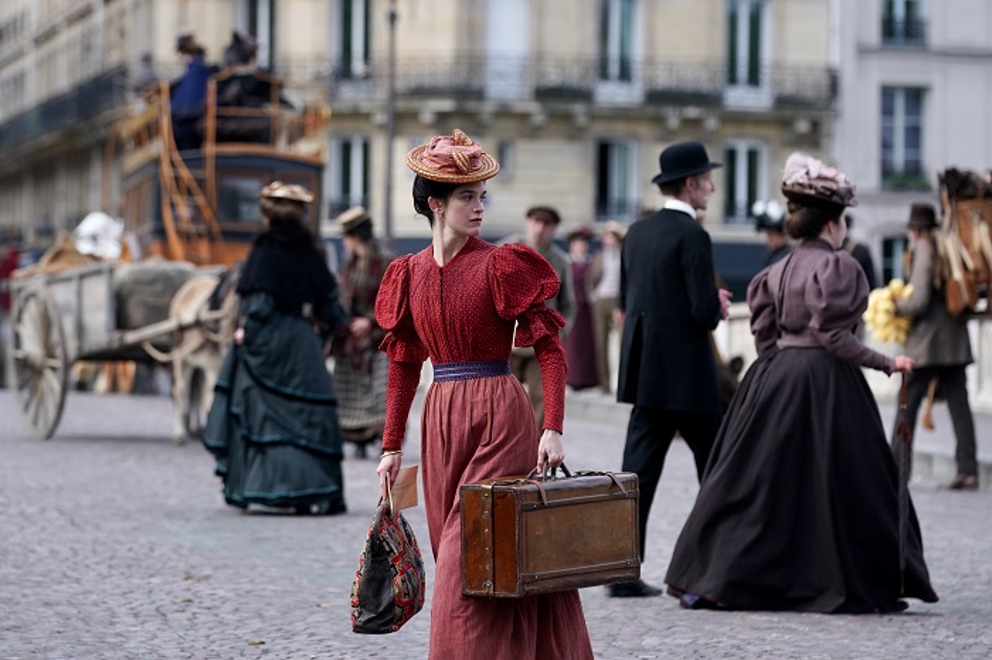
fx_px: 3718
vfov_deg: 10.2
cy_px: 330
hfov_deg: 15.2
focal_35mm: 135
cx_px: 496
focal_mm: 135
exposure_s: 1/5000
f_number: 3.5
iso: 800
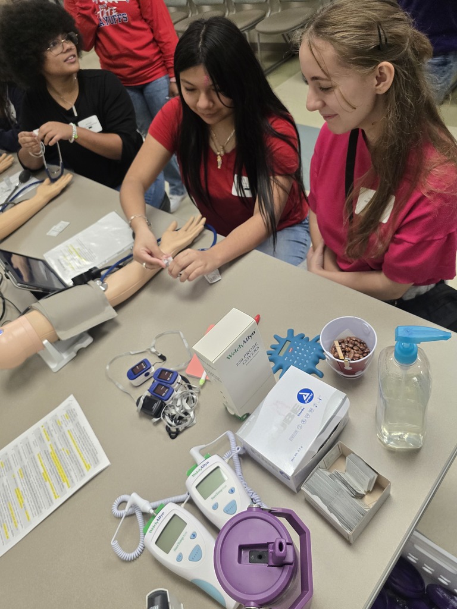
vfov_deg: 73.9
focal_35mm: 23
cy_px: 304
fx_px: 405
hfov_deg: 58.9
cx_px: 228
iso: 400
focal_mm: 6.3
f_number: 1.7
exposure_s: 1/120
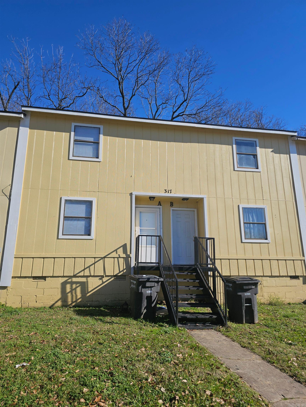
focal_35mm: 23
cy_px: 204
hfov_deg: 58.9
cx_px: 153
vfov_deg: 73.9
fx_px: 271
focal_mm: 6.3
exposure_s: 1/1550
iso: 12
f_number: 1.7
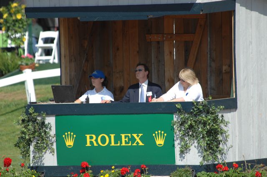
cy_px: 88
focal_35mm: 600
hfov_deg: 3.4
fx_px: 4444
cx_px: 134
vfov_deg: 2.3
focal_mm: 400
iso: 200
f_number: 5.6
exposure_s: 1/800
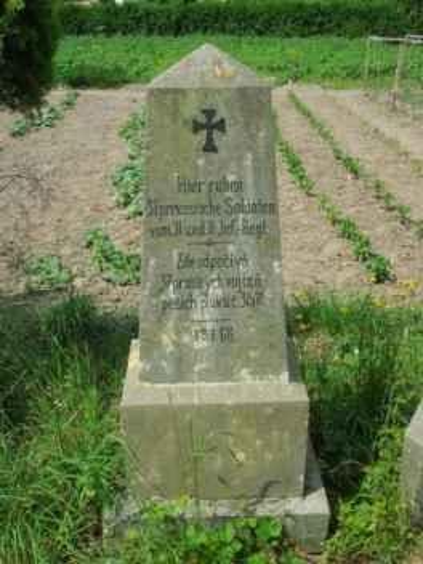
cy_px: 282
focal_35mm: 39
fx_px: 635
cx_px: 212
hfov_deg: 36.8
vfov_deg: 47.9
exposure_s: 1/800
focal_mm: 7
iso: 400
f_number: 7.6
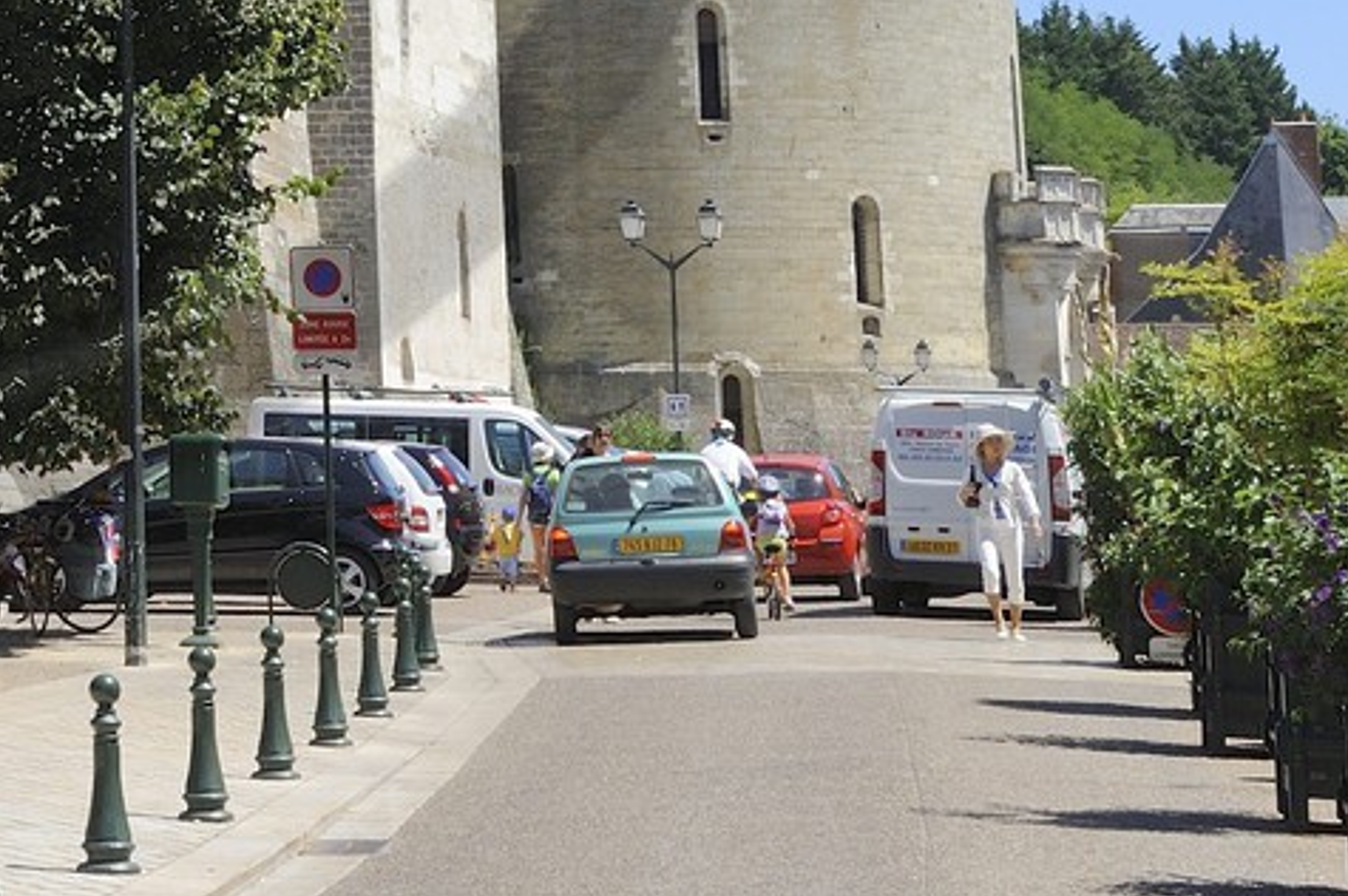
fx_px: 4789
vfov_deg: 10.2
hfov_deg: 15.4
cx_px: -324
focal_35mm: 128
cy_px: -604
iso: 200
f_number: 13
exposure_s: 1/160
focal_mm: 38
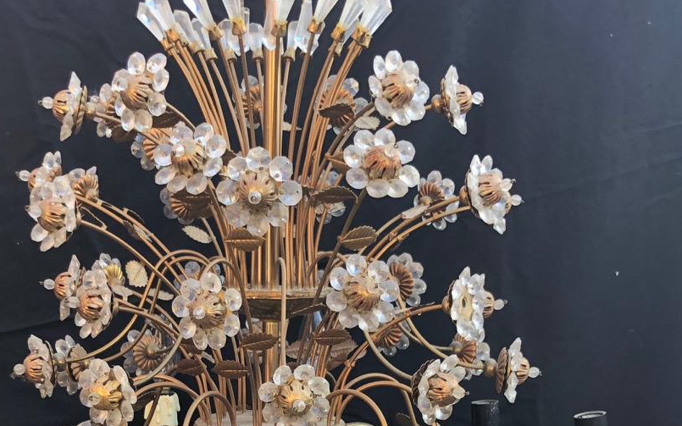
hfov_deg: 34.4
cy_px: 462
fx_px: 1097
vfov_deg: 21.0
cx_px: 260
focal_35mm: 59
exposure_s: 1/120
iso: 40
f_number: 1.8
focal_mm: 3.99
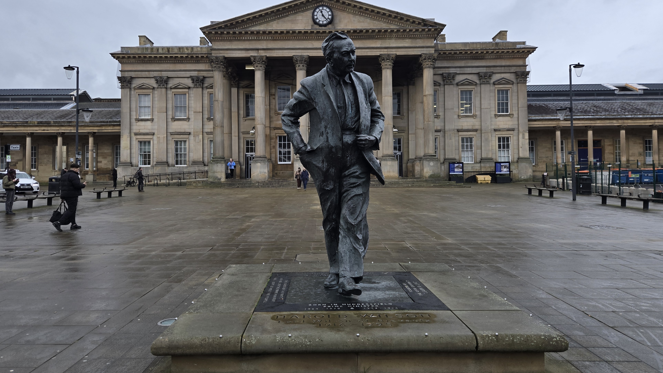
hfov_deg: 71.9
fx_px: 457
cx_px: 322
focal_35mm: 26
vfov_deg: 44.3
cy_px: 164
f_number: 1.8
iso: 80
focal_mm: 5.4
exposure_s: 1/746
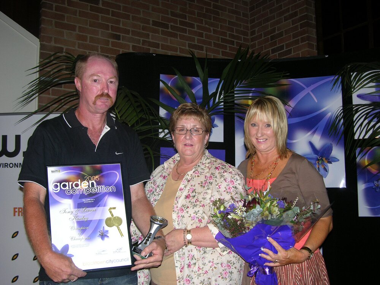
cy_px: 142
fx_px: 461
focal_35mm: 42
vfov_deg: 34.3
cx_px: 190
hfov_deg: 44.8
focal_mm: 10.7
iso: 100
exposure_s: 1/60.1
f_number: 2.9
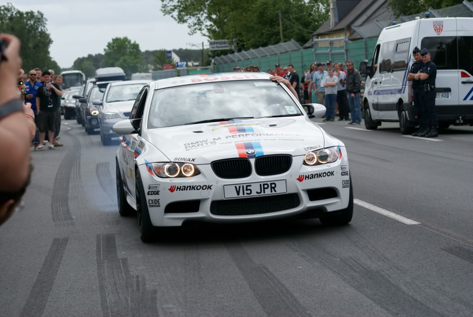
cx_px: 236
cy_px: 158
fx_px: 1381
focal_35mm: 105
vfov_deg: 13.1
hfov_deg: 19.4
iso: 100
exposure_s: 1/500
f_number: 5.6
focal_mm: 70
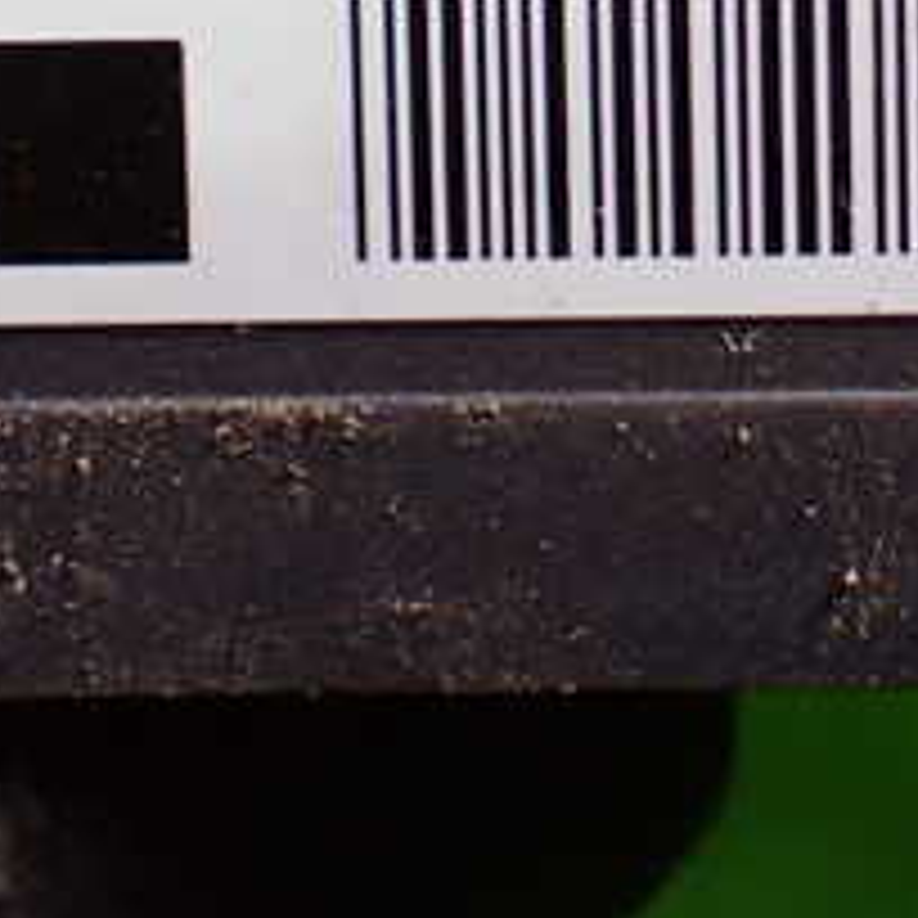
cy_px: -4
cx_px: 1026
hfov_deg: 17.0
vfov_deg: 17.2
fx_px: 2970
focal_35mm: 99
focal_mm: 6.83
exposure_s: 1/160
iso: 800
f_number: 2.7
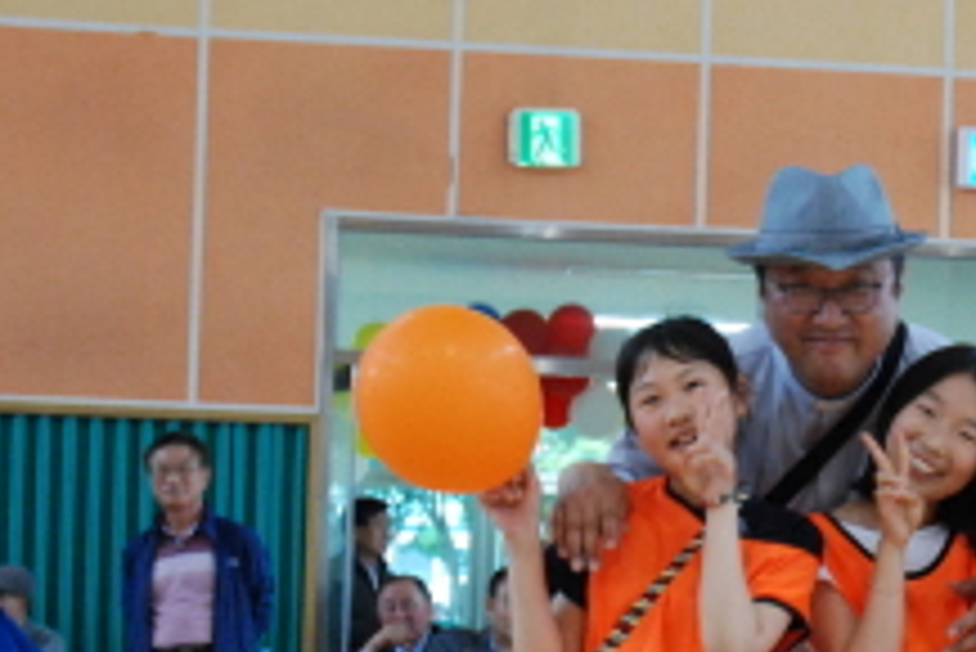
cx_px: 891
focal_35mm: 120
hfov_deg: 16.8
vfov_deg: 11.3
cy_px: 605
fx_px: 3266
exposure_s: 1/40
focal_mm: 29
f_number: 5.6
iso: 1600
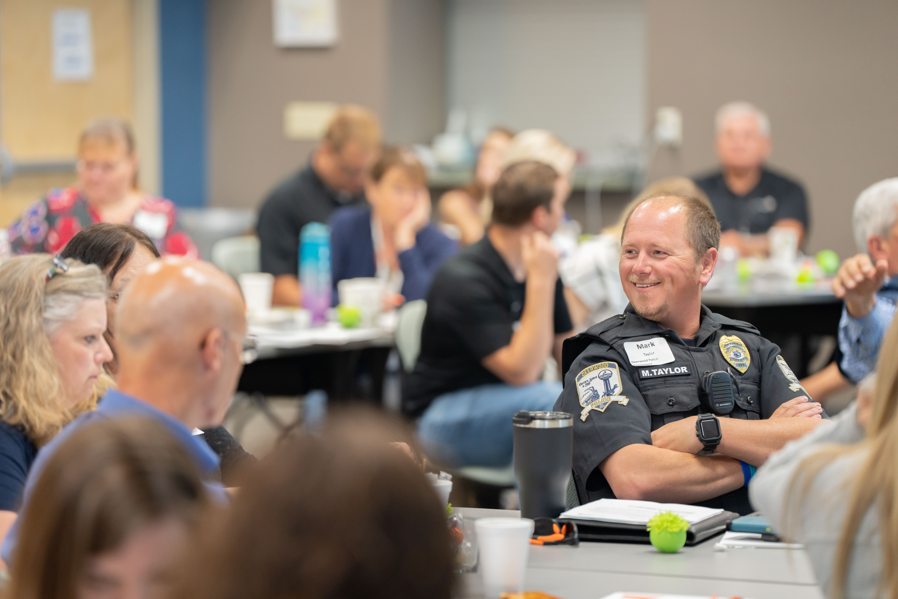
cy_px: 300
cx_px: 449
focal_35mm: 176
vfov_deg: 7.8
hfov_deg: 11.7
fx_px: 4390
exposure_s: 1/125
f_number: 2.8
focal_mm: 176
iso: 640
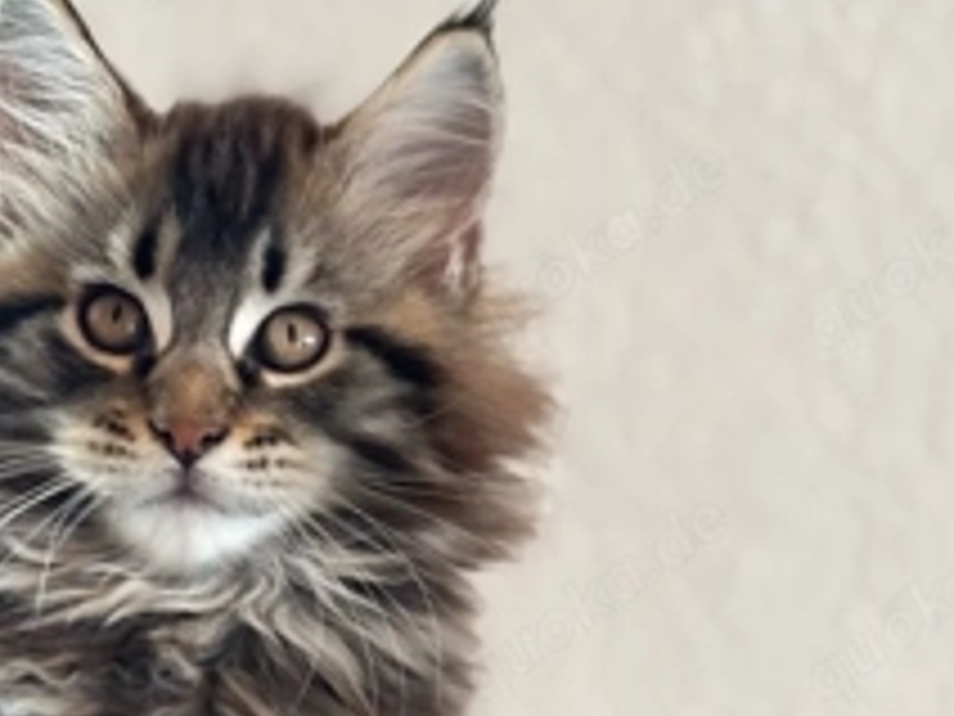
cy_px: 648
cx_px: 346
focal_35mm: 98
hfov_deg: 20.0
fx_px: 2701
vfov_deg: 14.9
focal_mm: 5.96
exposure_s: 1/60
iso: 50
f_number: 1.6
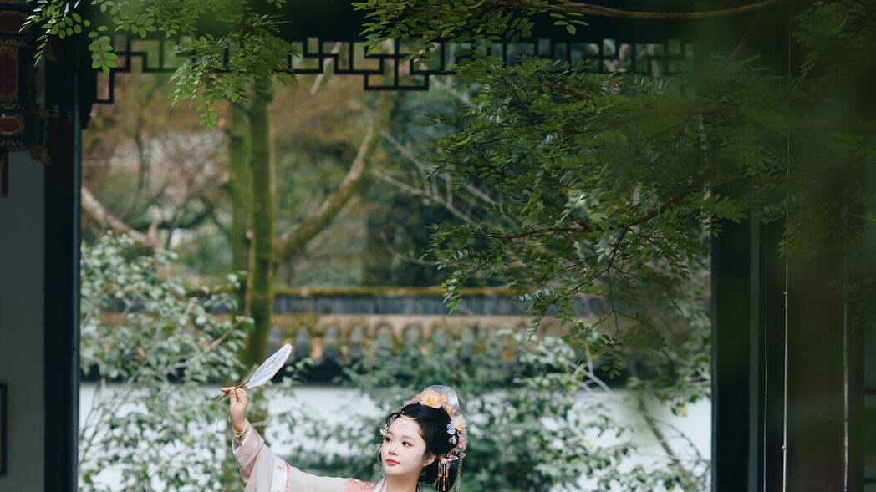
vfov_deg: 5.7
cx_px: 438
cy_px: 441
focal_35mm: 211
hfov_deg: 10.2
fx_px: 4900
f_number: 3.5
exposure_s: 1/250
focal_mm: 135
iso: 400
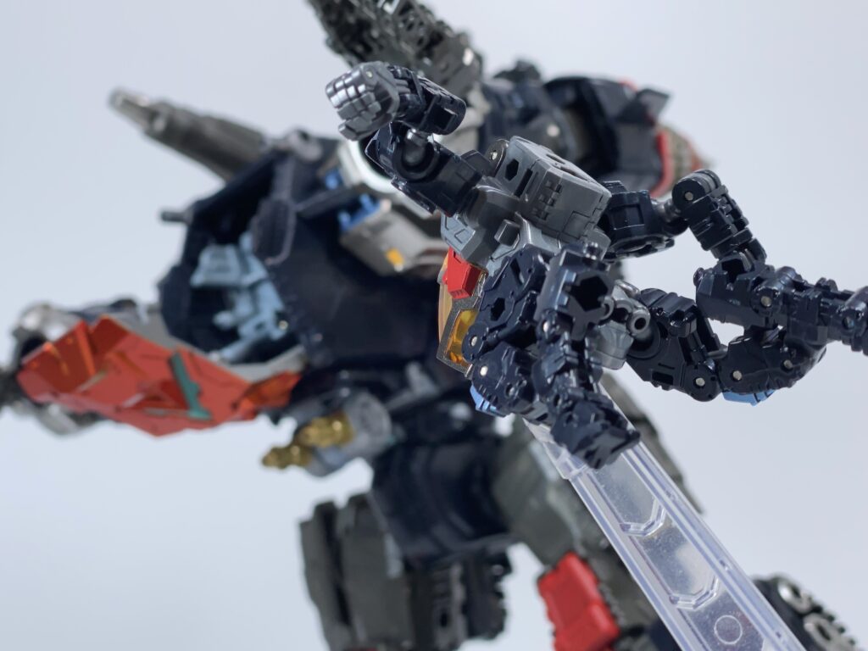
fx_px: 1505
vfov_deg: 24.4
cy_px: 326
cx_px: 434
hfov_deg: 32.2
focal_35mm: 60
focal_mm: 6
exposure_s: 1/122
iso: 20
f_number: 2
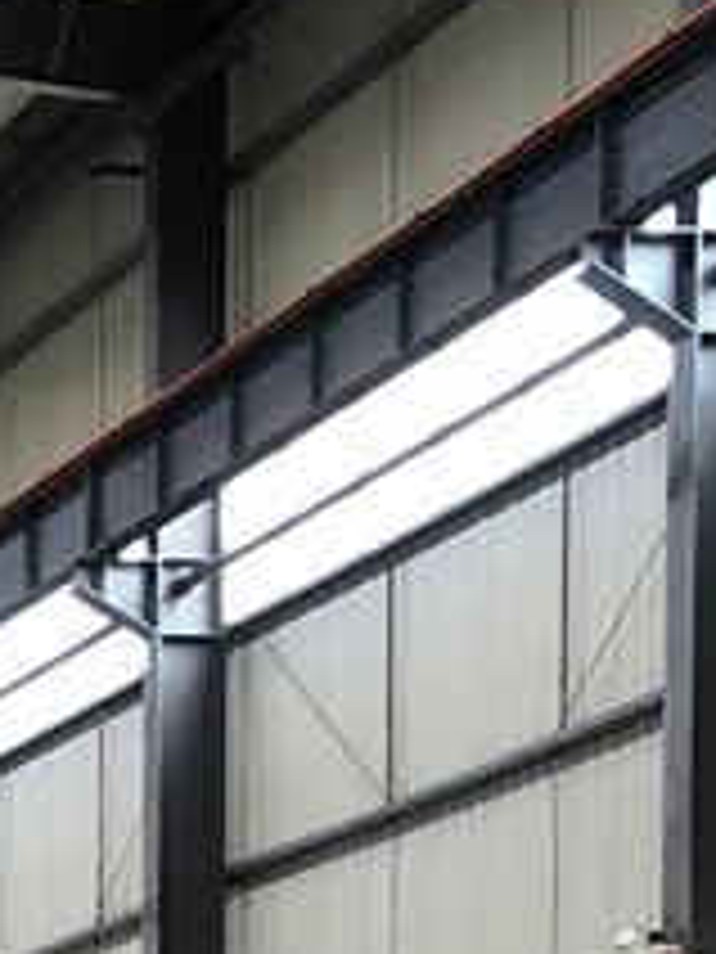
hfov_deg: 10.2
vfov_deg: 13.6
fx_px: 3640
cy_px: 1624
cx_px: -793
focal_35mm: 132
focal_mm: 4
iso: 25
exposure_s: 1/30
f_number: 1.8
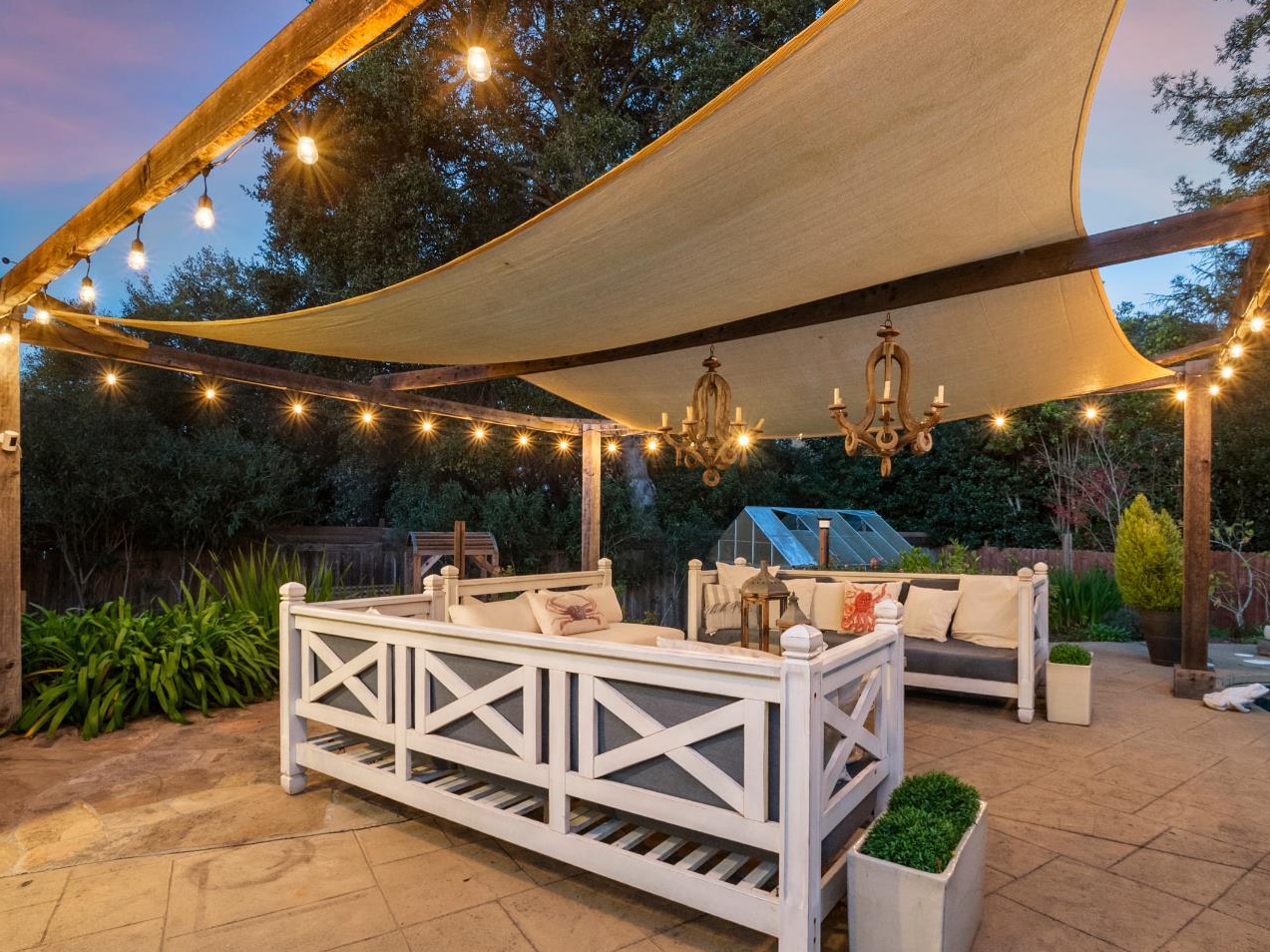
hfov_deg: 91.0
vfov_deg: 74.7
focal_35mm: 17
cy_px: 486
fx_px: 624
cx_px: 667
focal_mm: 10
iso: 1000
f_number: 8
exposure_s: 1.3
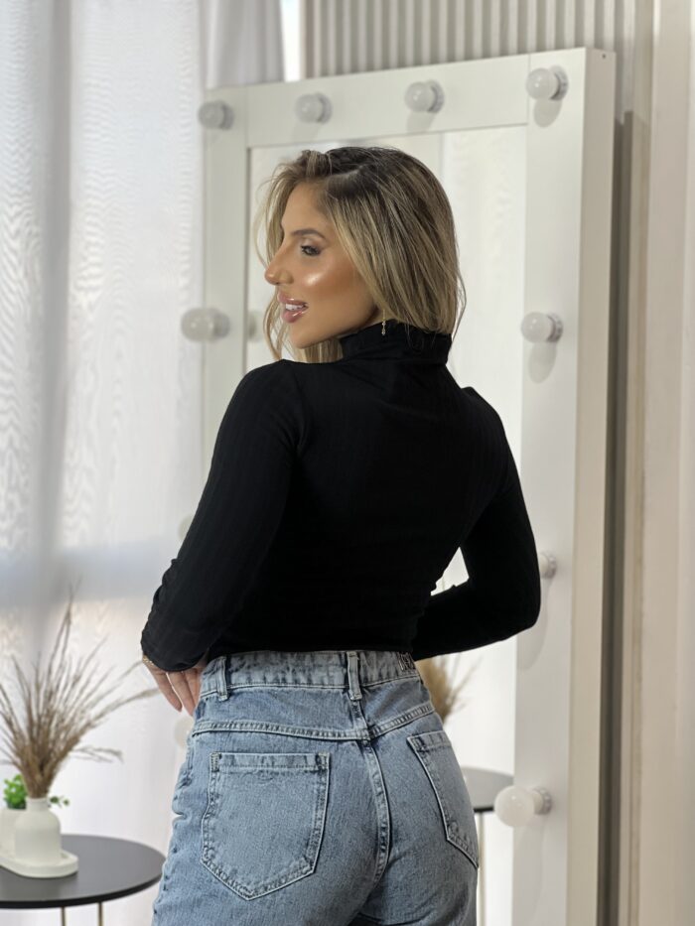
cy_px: 463
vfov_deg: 25.3
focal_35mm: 77
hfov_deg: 19.1
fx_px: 2061
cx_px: 348
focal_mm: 9
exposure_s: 1/120
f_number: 2.8
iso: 80
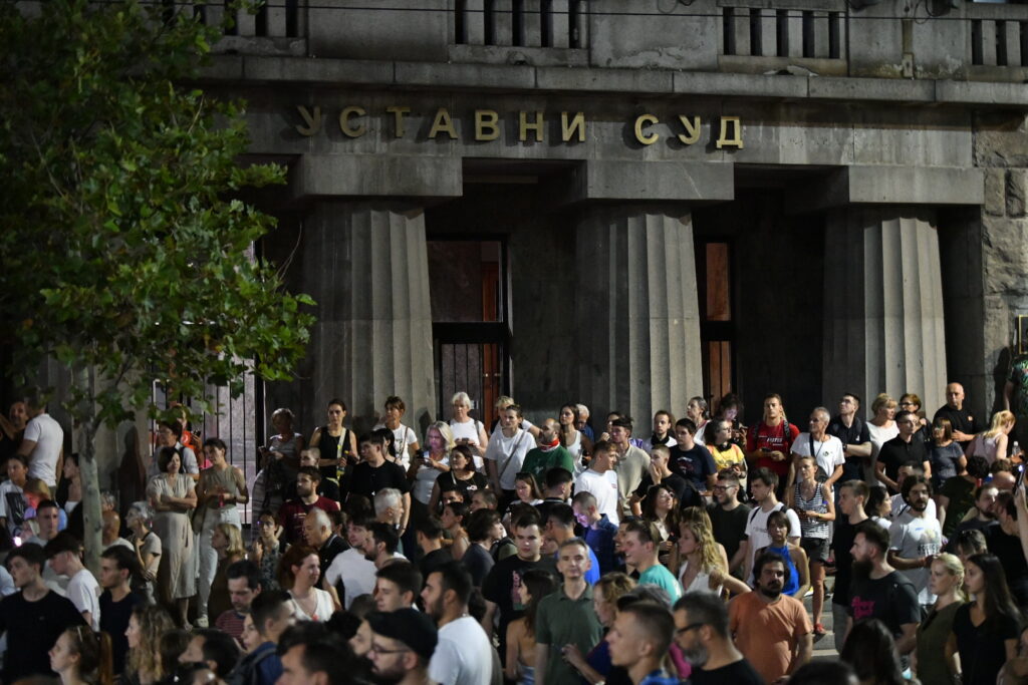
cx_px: 514
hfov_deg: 28.8
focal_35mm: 70
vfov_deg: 19.5
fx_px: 1999
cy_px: 342
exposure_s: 1/60
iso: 8000
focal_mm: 70
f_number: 2.8
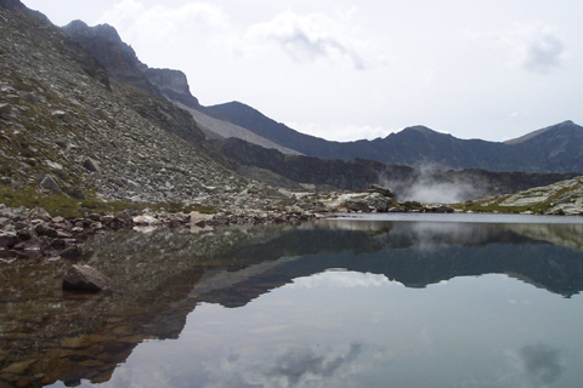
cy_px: 194
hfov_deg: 50.7
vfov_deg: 35.1
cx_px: 292
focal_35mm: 38
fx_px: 615
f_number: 4.8
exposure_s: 1/1000
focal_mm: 8
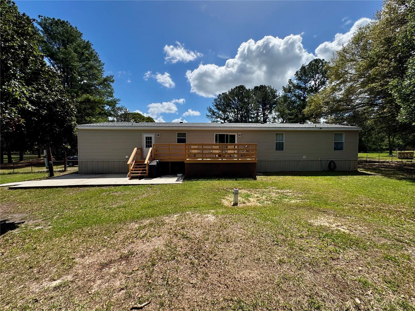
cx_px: 208
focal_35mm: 14
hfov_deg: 102.1
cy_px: 156
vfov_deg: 85.7
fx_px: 168
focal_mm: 2.22
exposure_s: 1/1927
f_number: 2.2
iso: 50
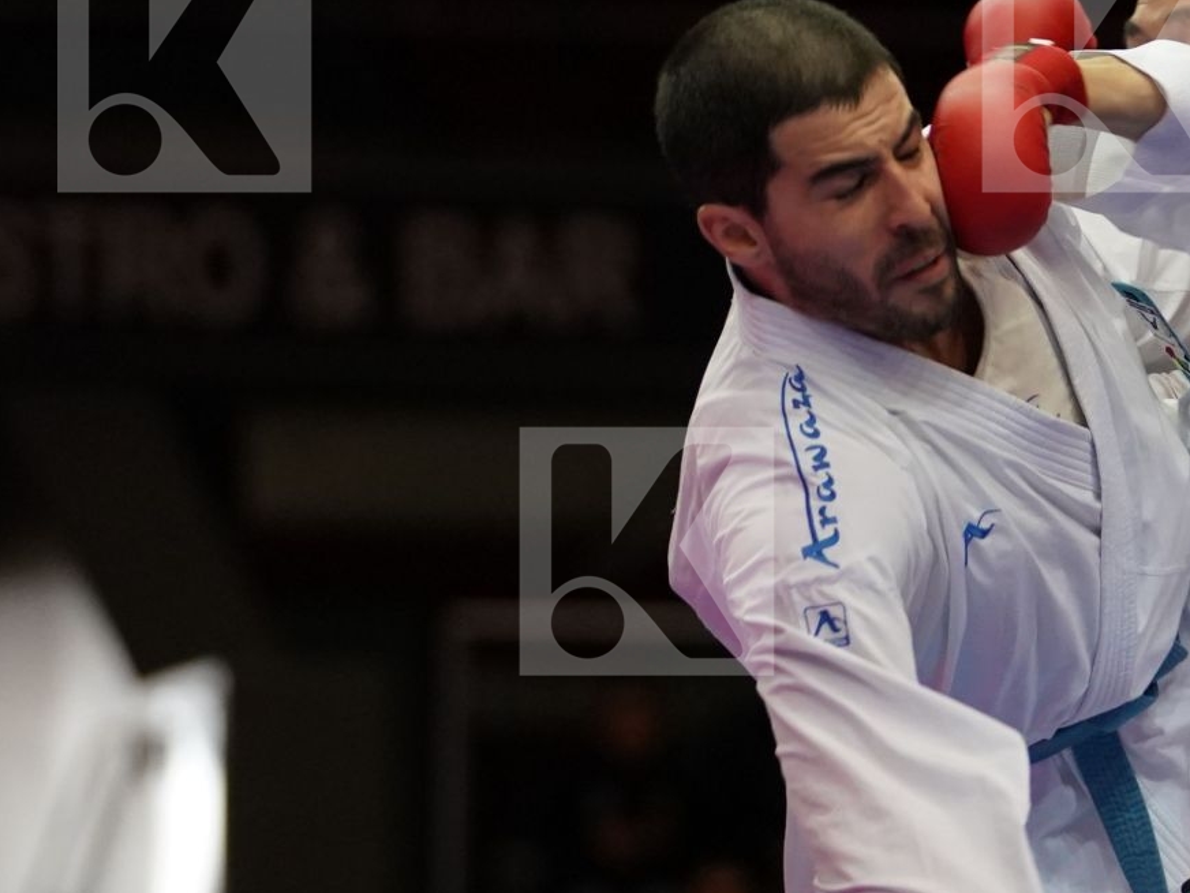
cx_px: 1109
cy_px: 552
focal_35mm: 399
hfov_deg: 5.0
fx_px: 13716
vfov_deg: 3.7
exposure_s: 1/1000
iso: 2500
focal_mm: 134
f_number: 2.8
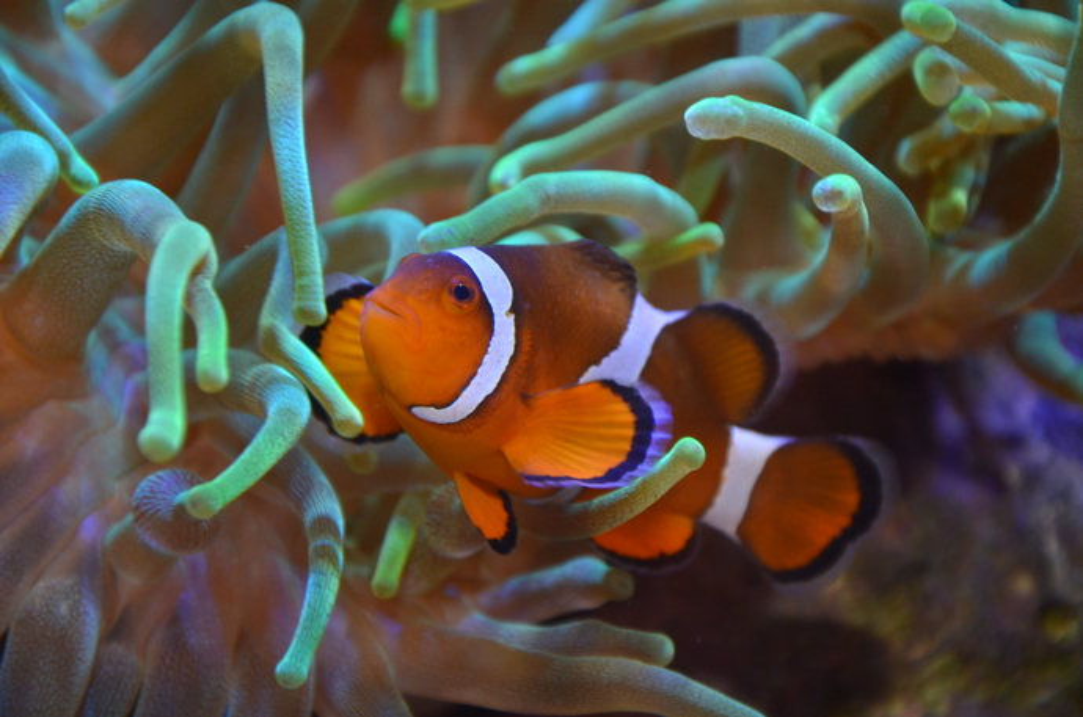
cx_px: 542
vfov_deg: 8.7
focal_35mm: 158
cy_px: 358
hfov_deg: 13.1
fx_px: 4728
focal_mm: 105
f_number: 5.6
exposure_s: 1/60
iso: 800
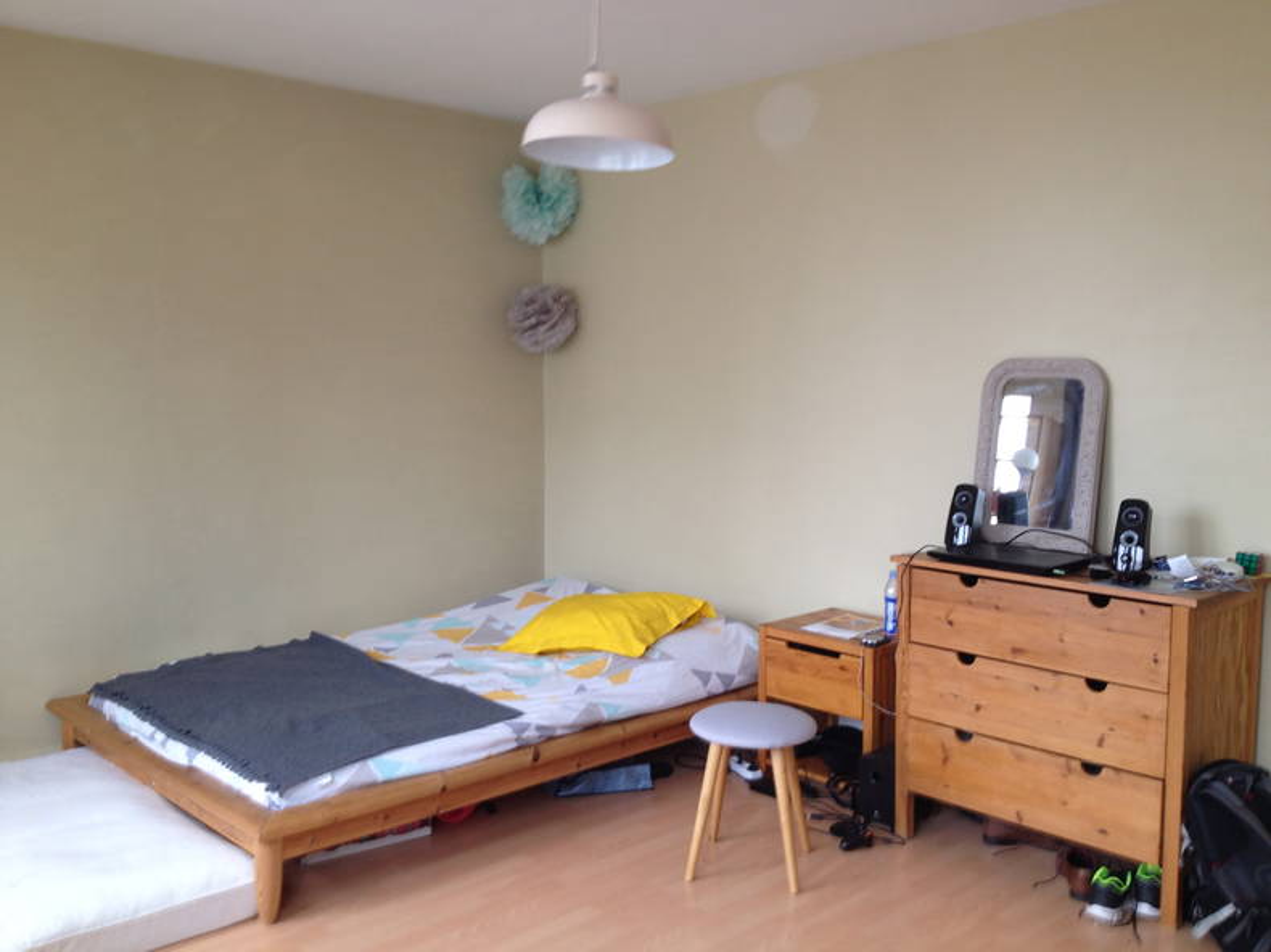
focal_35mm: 35
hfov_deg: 52.6
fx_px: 1285
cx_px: 636
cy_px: 476
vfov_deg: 40.7
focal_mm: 4.28
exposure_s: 1/20
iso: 50
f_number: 2.4
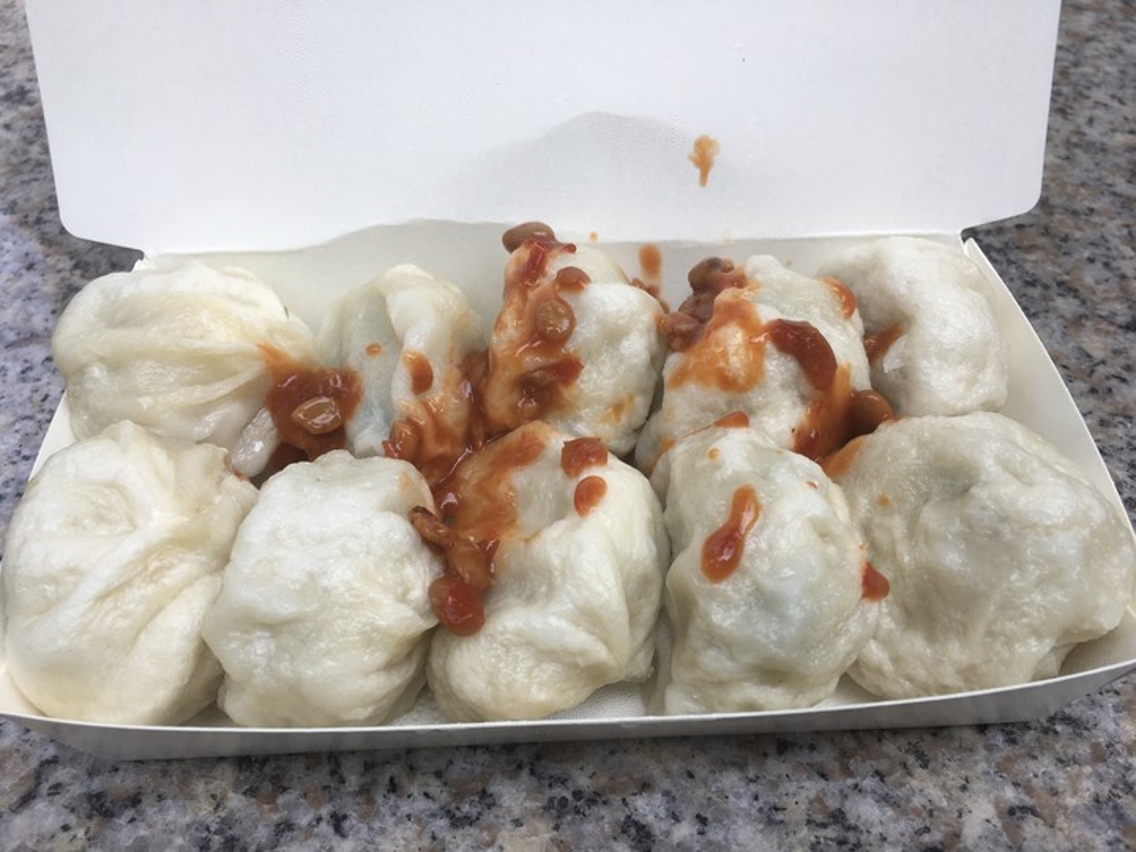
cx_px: 568
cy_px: 426
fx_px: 952
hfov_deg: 61.7
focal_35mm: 29
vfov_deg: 48.2
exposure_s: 1/371
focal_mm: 4.15
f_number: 2.2
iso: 25
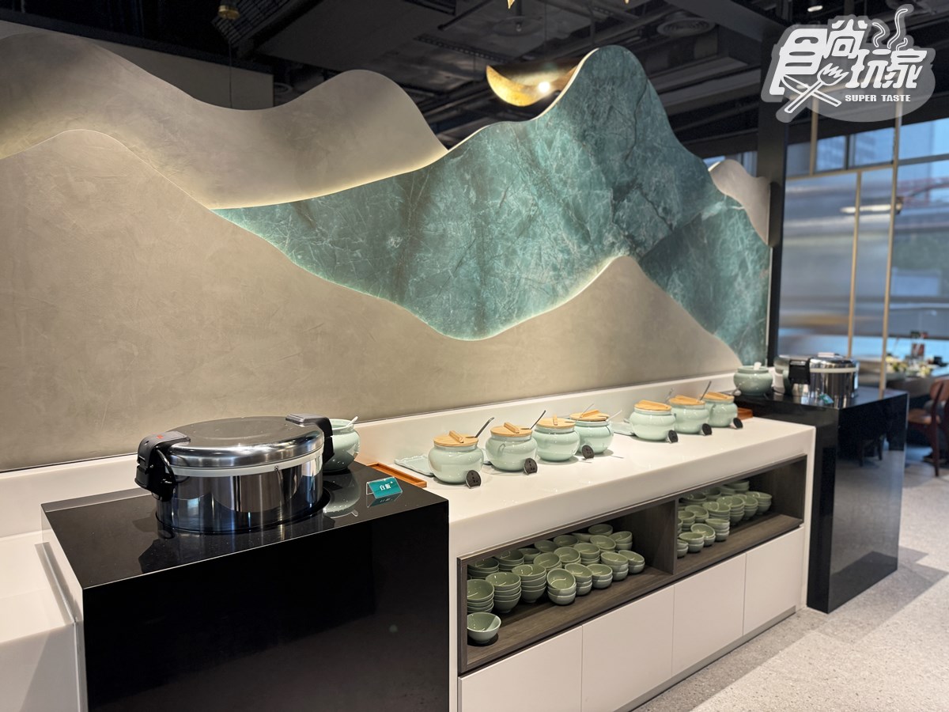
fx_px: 658
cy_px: 356
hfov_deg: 71.6
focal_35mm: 24
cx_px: 474
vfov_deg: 56.8
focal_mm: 6.76
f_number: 1.78
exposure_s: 1/49
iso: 200
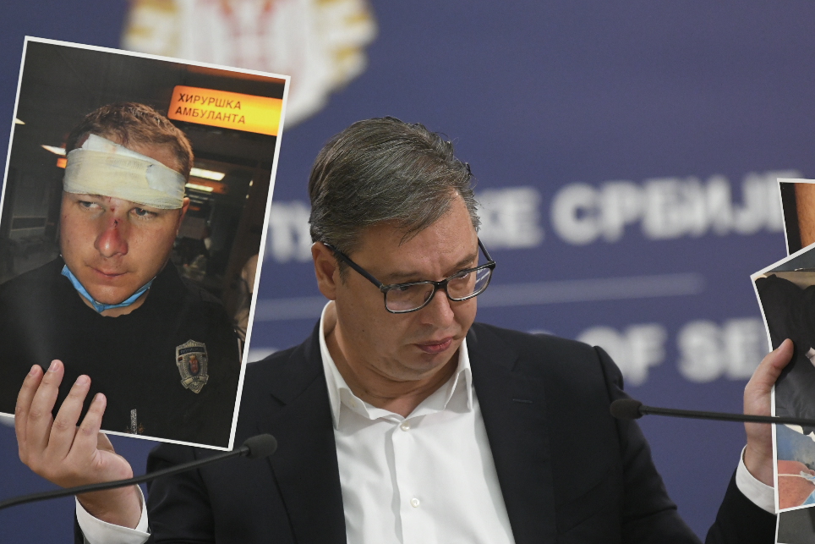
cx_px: 462
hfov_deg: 7.0
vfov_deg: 4.7
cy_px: 271
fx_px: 6656
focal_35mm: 294
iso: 2500
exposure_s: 1/250
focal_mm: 175
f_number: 2.8
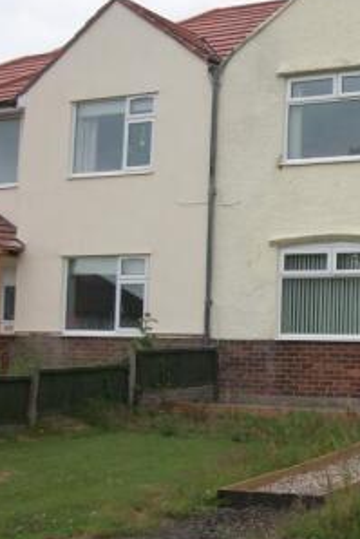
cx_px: 455
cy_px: 316
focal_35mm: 65
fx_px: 974
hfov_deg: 19.5
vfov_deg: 30.9
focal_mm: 5.7
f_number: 2.9
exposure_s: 1/400
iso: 80
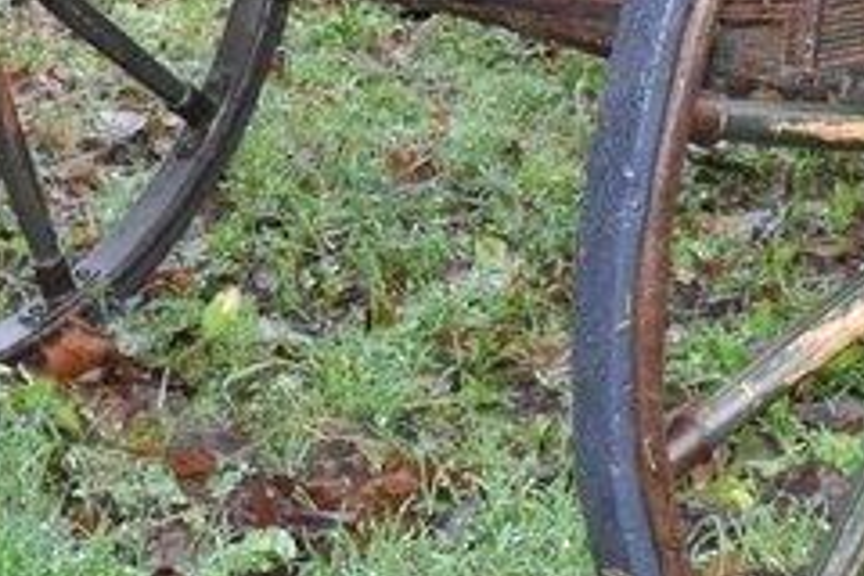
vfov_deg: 8.1
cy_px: -430
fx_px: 3960
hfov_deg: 12.4
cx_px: 734
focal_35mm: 165
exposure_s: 1/200
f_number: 6.3
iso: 800
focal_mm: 22
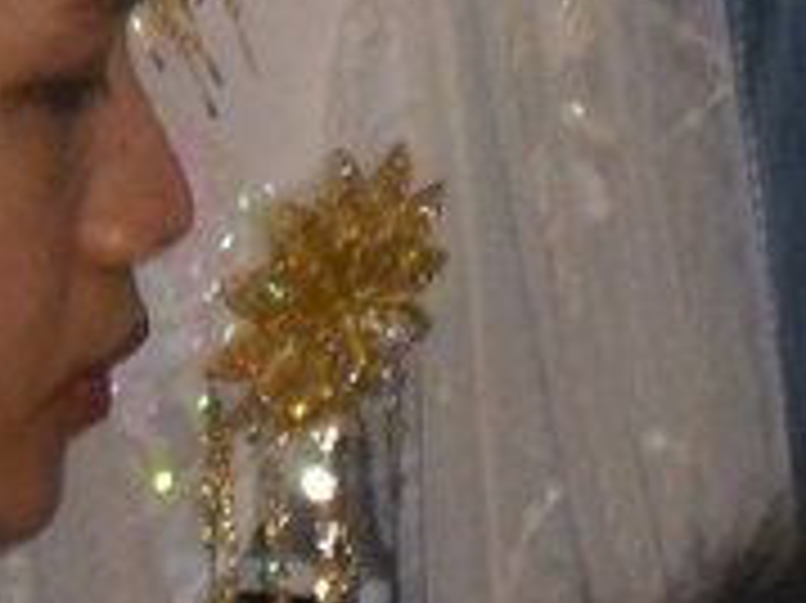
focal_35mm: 648
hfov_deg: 3.1
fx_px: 15078
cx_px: 234
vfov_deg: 2.3
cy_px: -540
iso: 400
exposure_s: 1/60
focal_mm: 18.6
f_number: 5.2
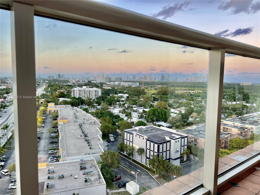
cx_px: 130
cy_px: 98
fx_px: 195
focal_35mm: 26
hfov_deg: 67.3
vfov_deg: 53.1
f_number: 1.5
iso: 32
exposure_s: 1/127
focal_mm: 5.7
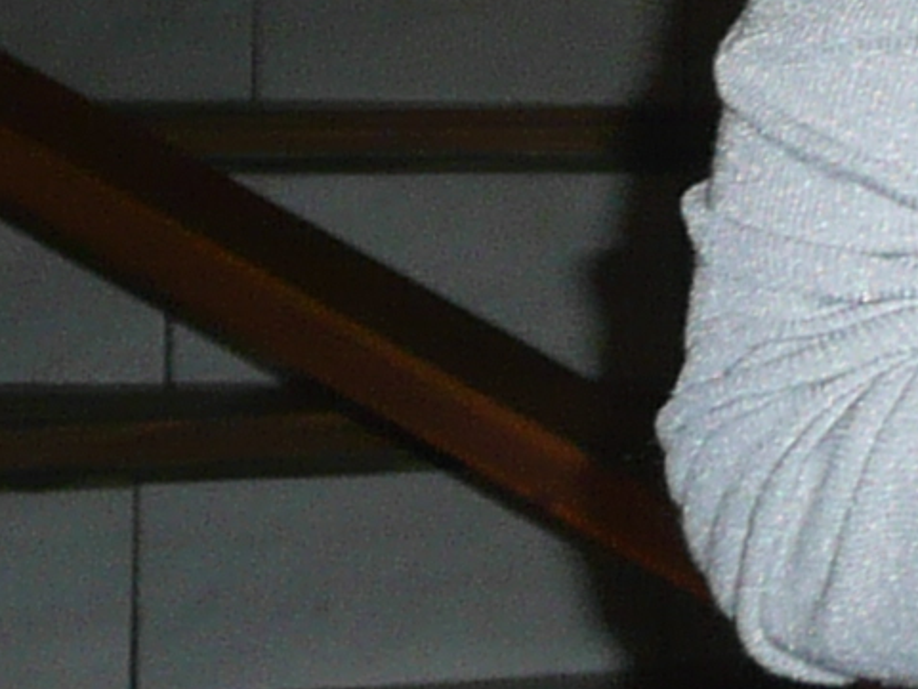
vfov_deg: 6.7
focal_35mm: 218
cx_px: 2004
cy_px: -523
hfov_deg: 8.5
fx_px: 5783
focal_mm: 5.5
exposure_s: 1/30
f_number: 3.6
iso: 125
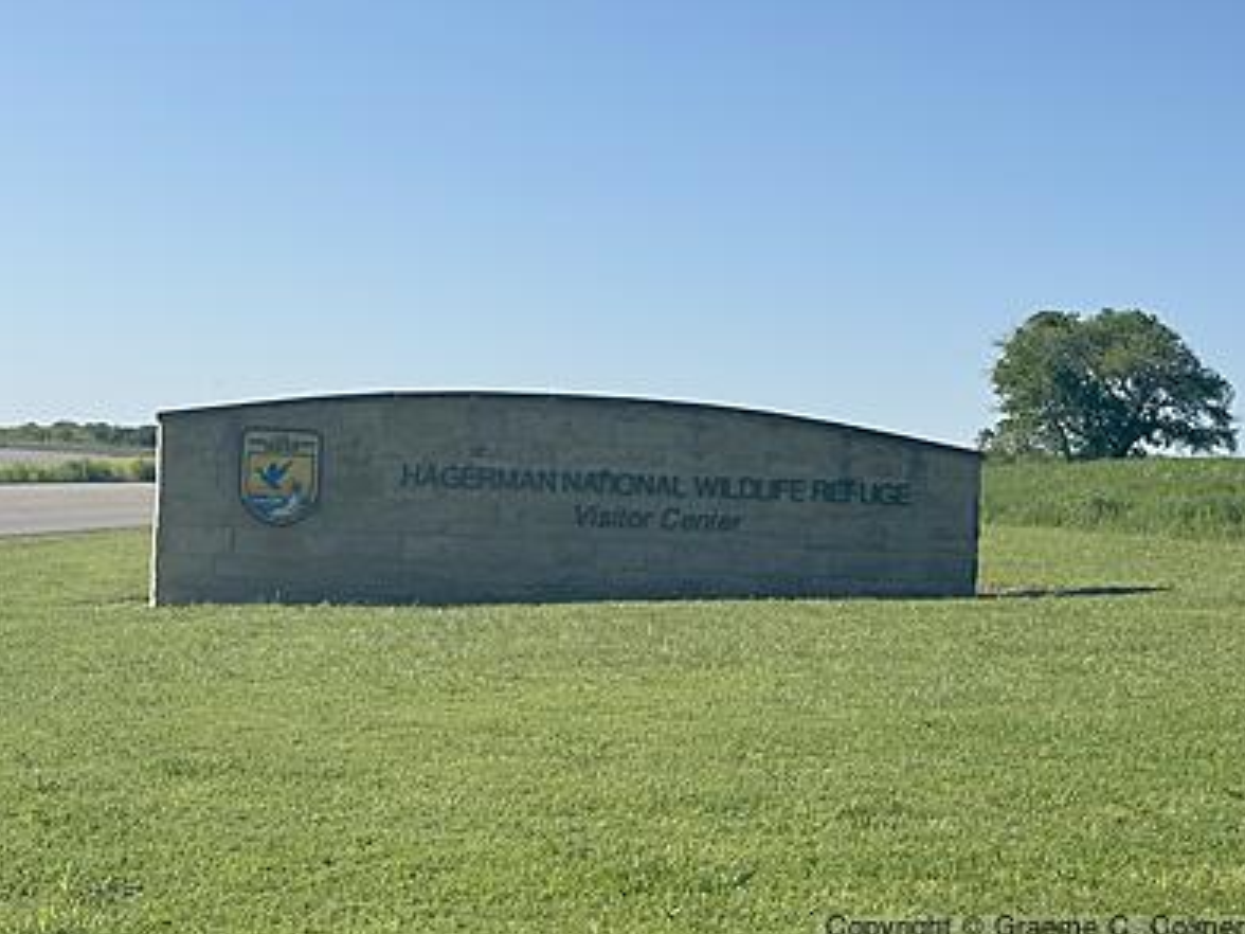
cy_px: 470
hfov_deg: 38.9
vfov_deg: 29.7
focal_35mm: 49
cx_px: 622
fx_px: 1762
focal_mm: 6.86
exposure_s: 1/5263
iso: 64
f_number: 1.78
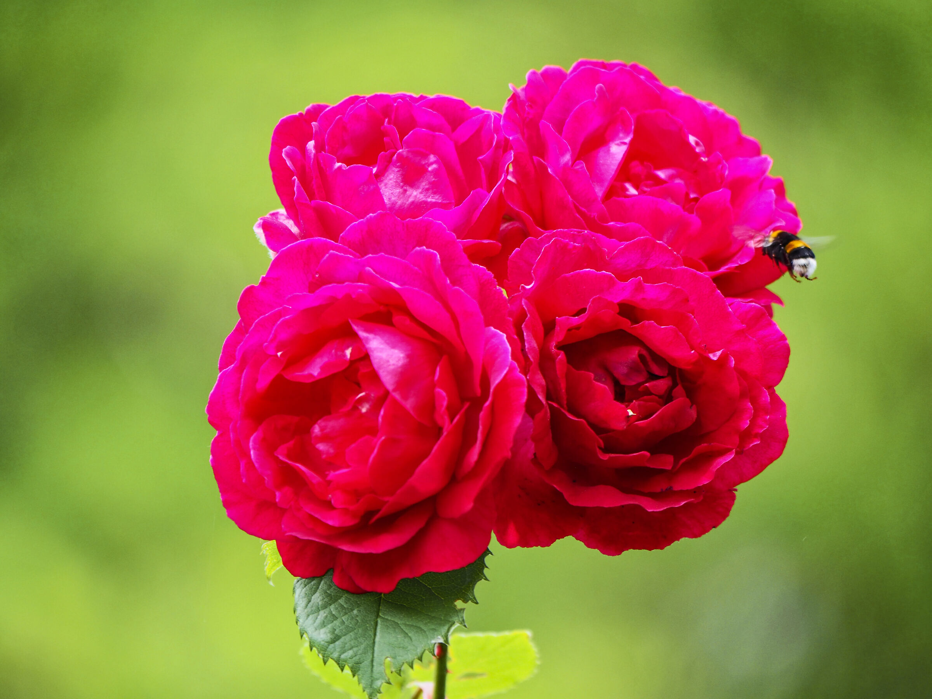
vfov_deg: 2.9
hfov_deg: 3.9
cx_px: 466
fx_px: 13597
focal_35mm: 505
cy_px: 350
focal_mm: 252
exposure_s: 1/250
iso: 320
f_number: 5.4
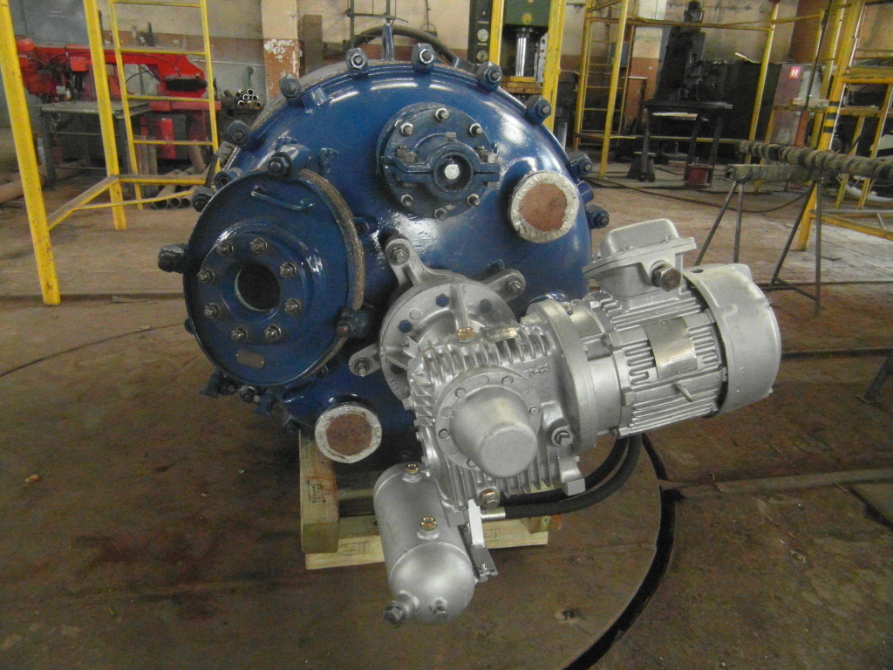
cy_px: 335
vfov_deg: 56.8
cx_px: 446
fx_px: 619
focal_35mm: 24
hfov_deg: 71.6
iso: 800
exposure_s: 1/20
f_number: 3.2
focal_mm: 4
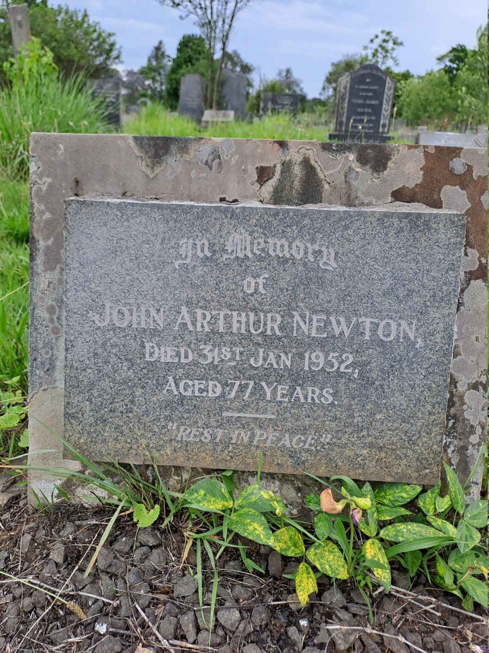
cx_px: 244
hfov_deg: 54.9
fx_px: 471
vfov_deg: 69.4
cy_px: 326
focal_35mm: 25
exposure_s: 1/241
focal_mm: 4.65
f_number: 1.8
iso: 32
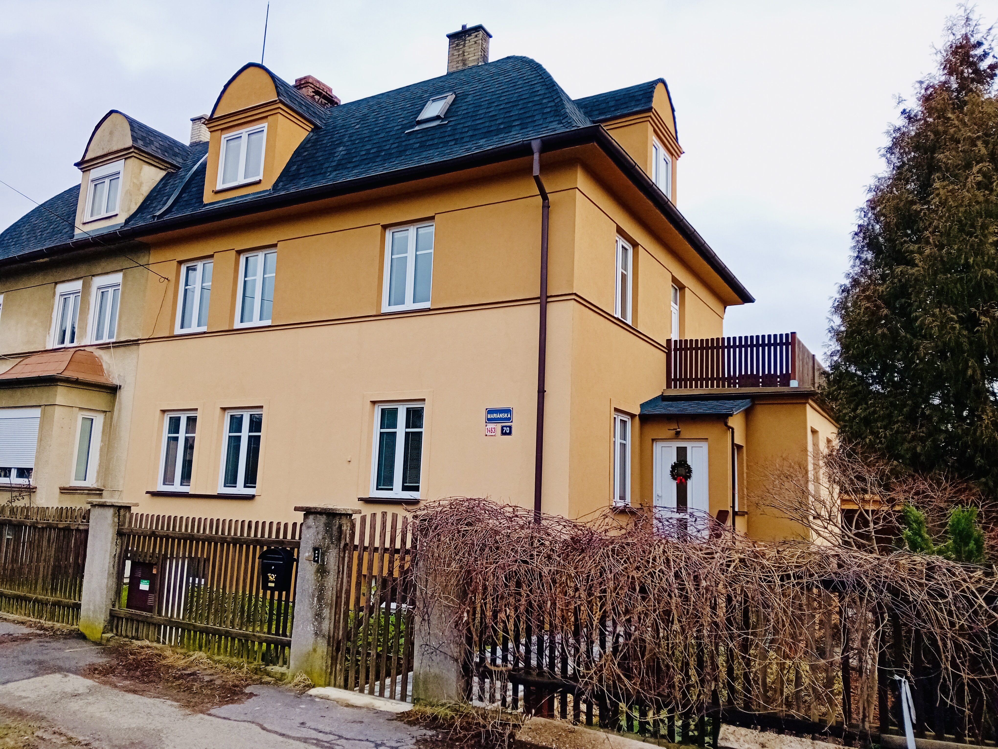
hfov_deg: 67.3
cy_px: 374
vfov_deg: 53.1
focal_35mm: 26
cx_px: 499
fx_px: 750
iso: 100
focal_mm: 3.98
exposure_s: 1/143
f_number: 1.8
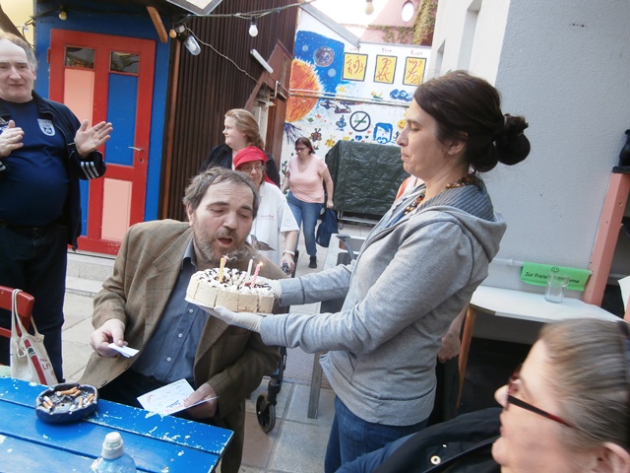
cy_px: 236
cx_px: 315
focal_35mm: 24
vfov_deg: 56.8
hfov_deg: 71.6
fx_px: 437
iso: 100
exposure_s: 1/50
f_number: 3
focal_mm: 4.2
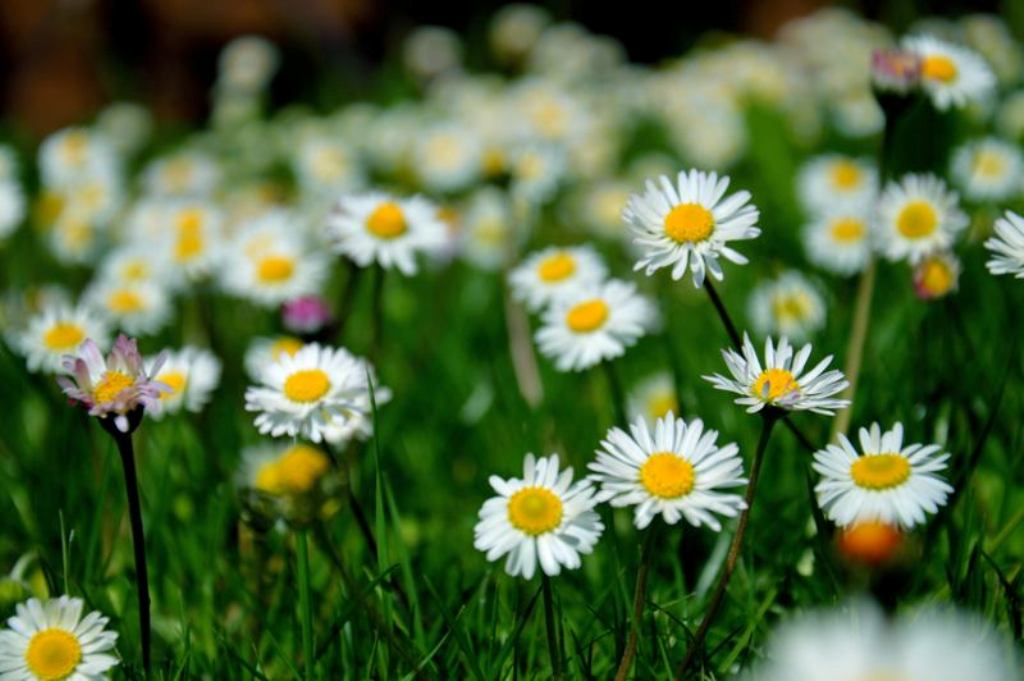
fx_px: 2473
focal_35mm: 87
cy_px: 340
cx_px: 512
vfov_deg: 15.7
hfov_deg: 23.4
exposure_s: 1/1250
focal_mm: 58
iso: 100
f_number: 5
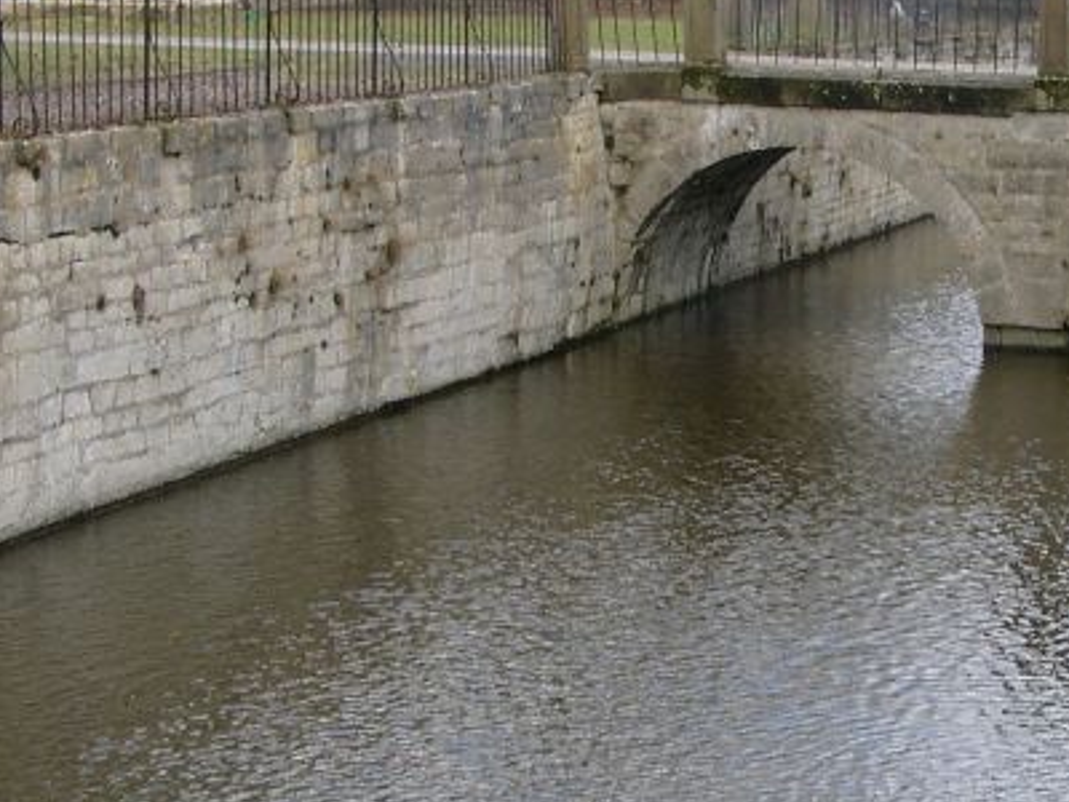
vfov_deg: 13.0
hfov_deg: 17.2
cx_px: 810
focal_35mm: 114
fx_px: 3521
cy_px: 214
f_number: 4
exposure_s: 1/99.4
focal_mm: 11.76
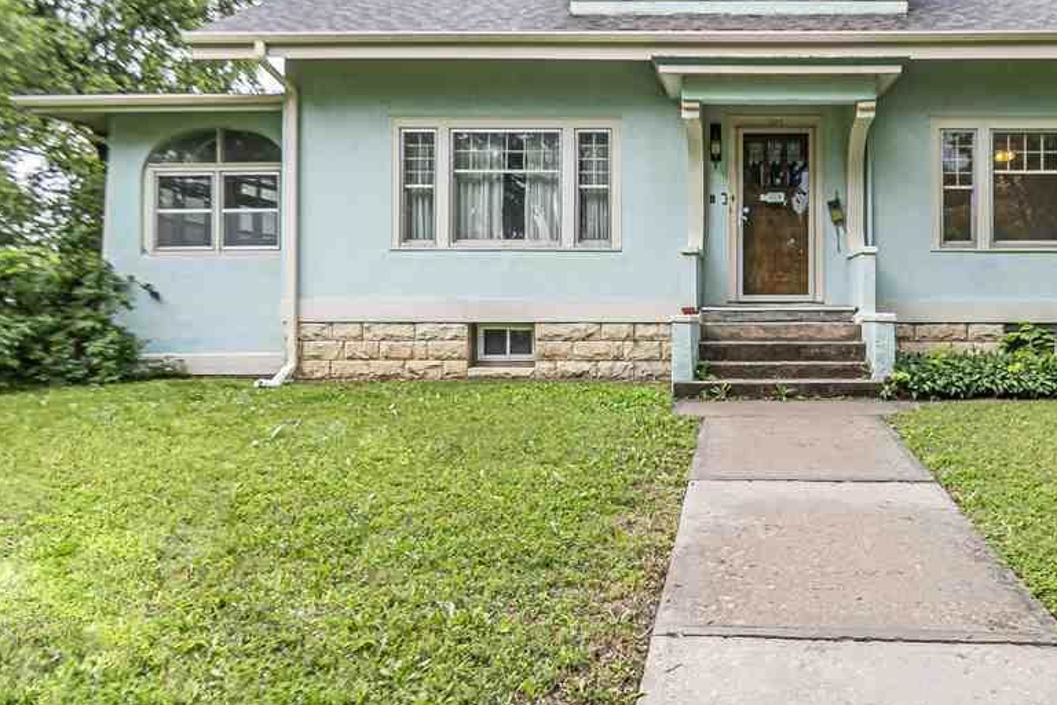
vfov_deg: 51.2
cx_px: 699
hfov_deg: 69.6
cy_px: 308
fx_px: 734
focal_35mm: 25
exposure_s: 1/160
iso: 250
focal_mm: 10
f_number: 6.3
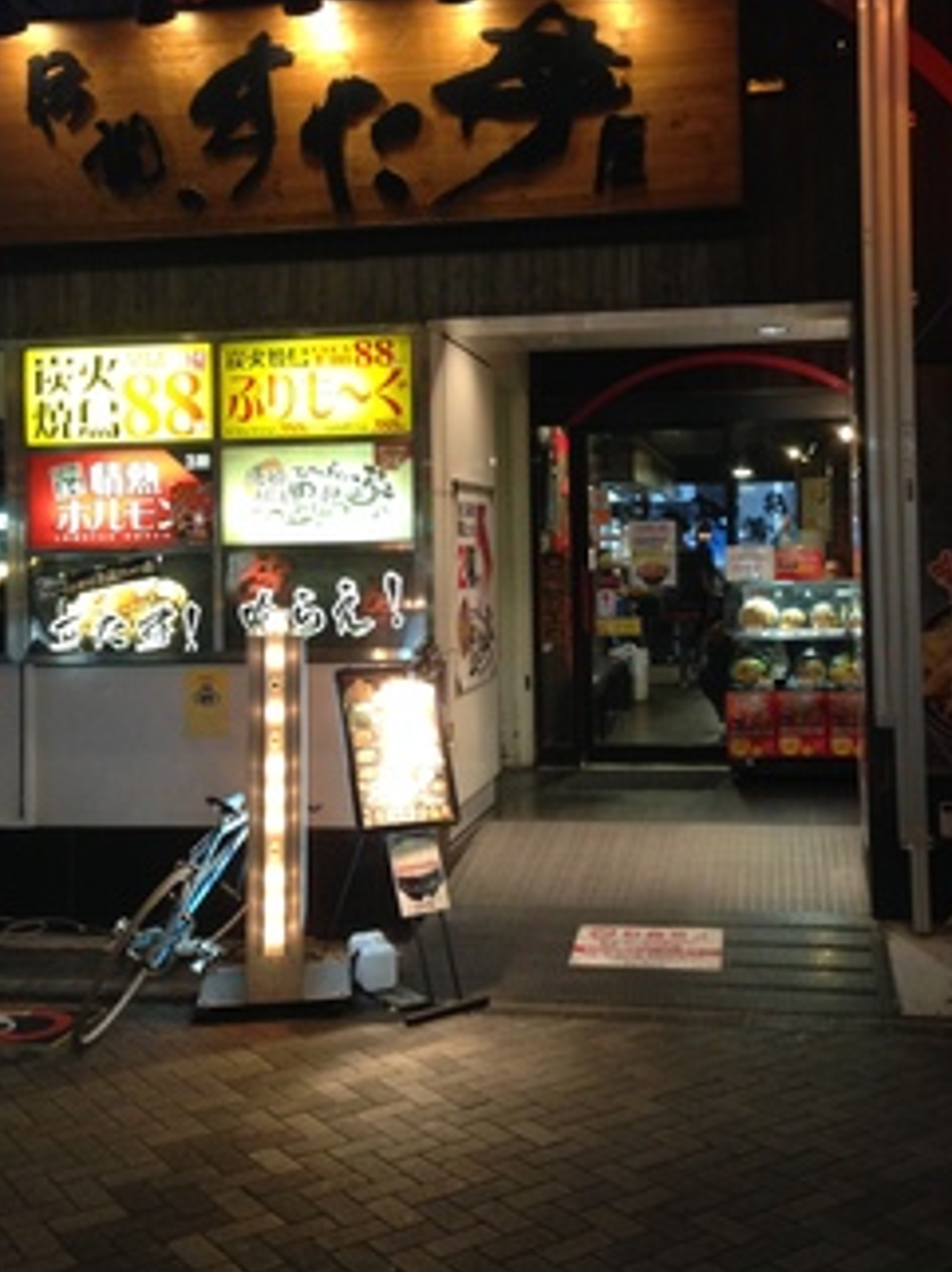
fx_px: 1505
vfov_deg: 45.6
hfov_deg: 35.0
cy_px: 510
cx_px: 545
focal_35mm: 41
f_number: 2.4
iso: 200
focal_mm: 4.12
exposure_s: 1/20
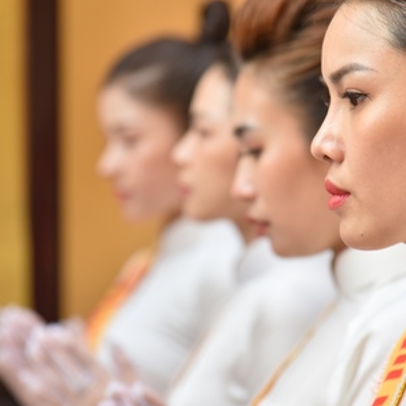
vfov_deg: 7.8
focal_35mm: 224
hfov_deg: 7.8
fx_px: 2972
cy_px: 187
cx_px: 252
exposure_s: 1/80
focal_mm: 120
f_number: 4
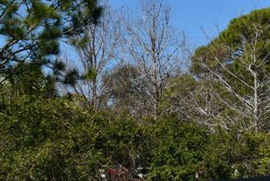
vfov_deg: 10.7
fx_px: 953
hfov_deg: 16.0
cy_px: 191
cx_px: 218
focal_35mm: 127
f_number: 10
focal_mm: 30
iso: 100
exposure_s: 1/400
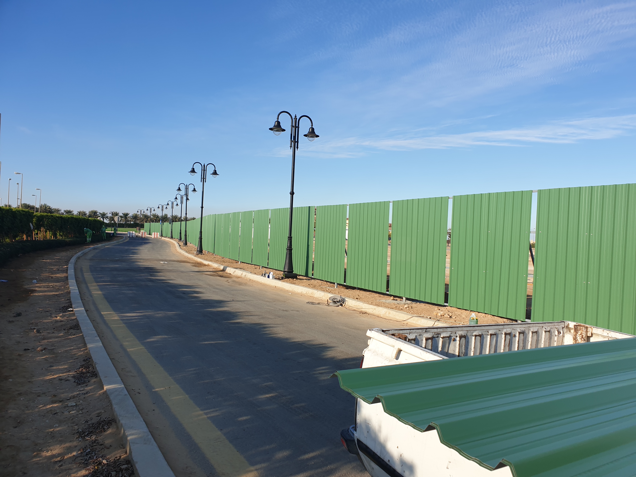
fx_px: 478
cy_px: 238
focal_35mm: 26
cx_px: 318
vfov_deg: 53.1
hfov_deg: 67.3
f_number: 2.4
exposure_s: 1/1252
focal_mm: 4.3
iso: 50
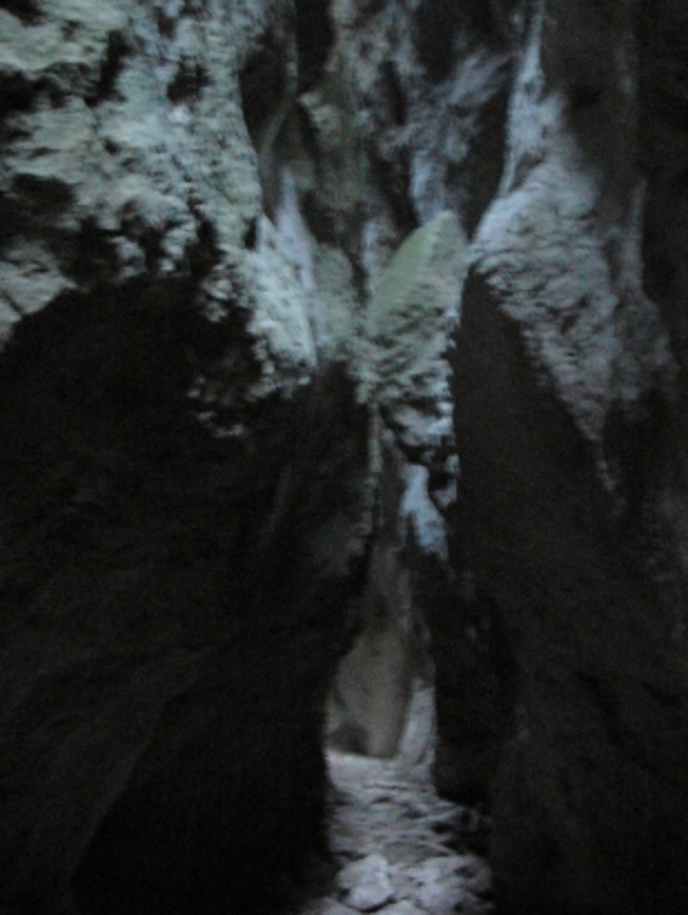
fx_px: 1482
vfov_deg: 34.2
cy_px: 350
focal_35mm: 56
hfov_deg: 26.1
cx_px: 410
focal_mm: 6
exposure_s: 1/4
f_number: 2.8
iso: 400
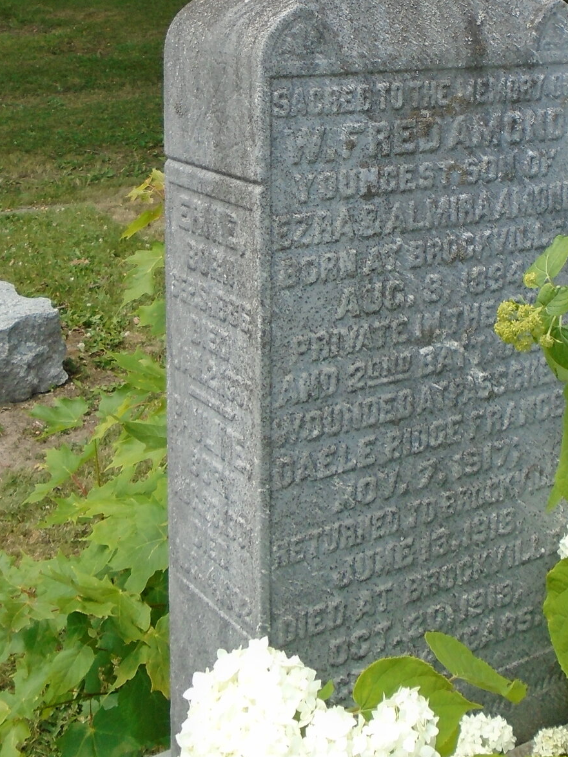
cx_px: 393
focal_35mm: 57
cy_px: 115
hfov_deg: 25.5
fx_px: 1247
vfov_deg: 32.5
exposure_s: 1/400
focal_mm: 4.6
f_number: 3.2
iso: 100
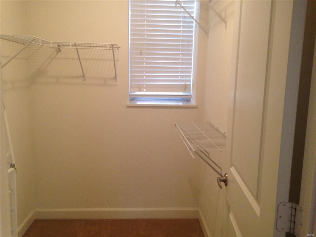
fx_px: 301
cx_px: 158
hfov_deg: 55.4
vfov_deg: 42.9
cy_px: 118
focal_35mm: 33
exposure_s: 1/20
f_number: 2.4
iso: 160
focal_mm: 4.12
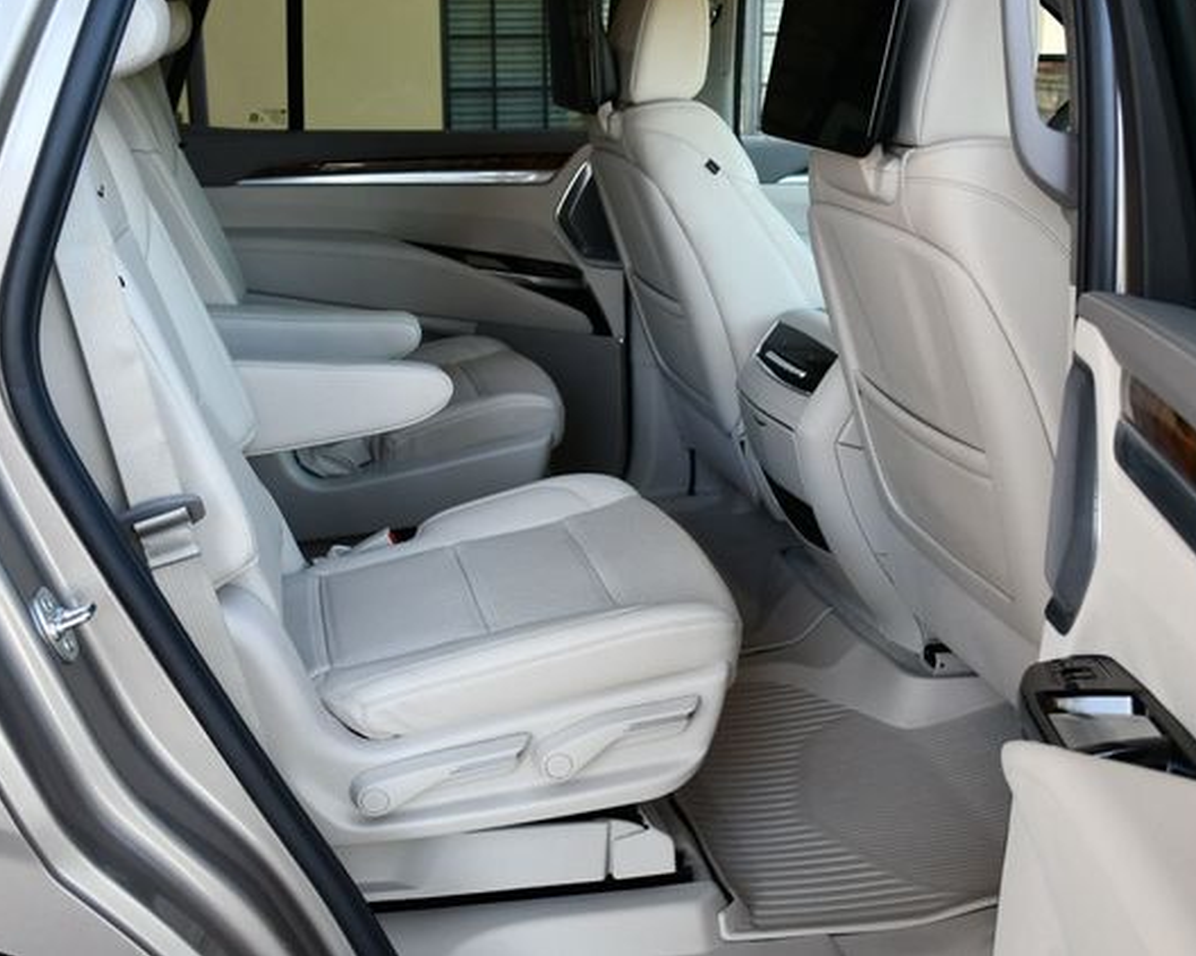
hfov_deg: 44.7
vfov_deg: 36.5
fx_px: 1451
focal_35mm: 41
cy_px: 473
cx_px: 532
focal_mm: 18
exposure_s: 1/250
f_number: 3.5
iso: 560
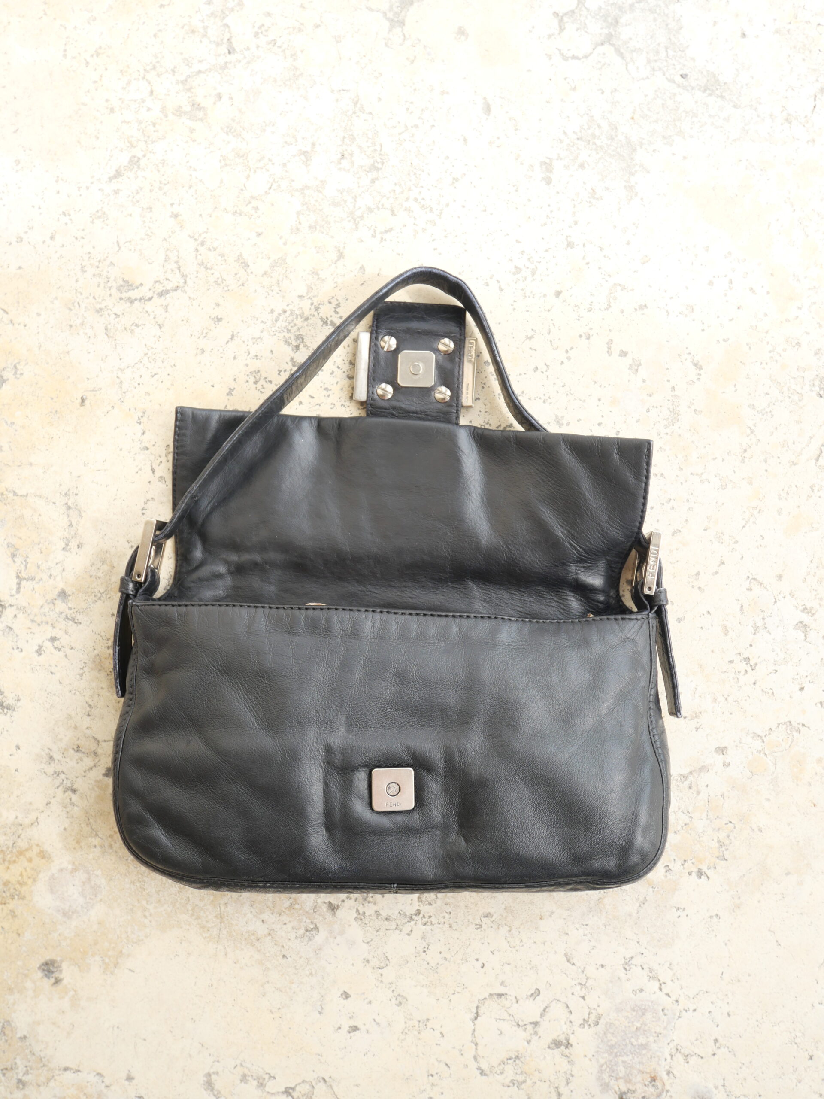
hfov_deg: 44.2
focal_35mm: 32
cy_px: 550
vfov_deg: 56.8
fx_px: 1016
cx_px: 412
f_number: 4.5
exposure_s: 1/160
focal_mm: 16
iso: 200
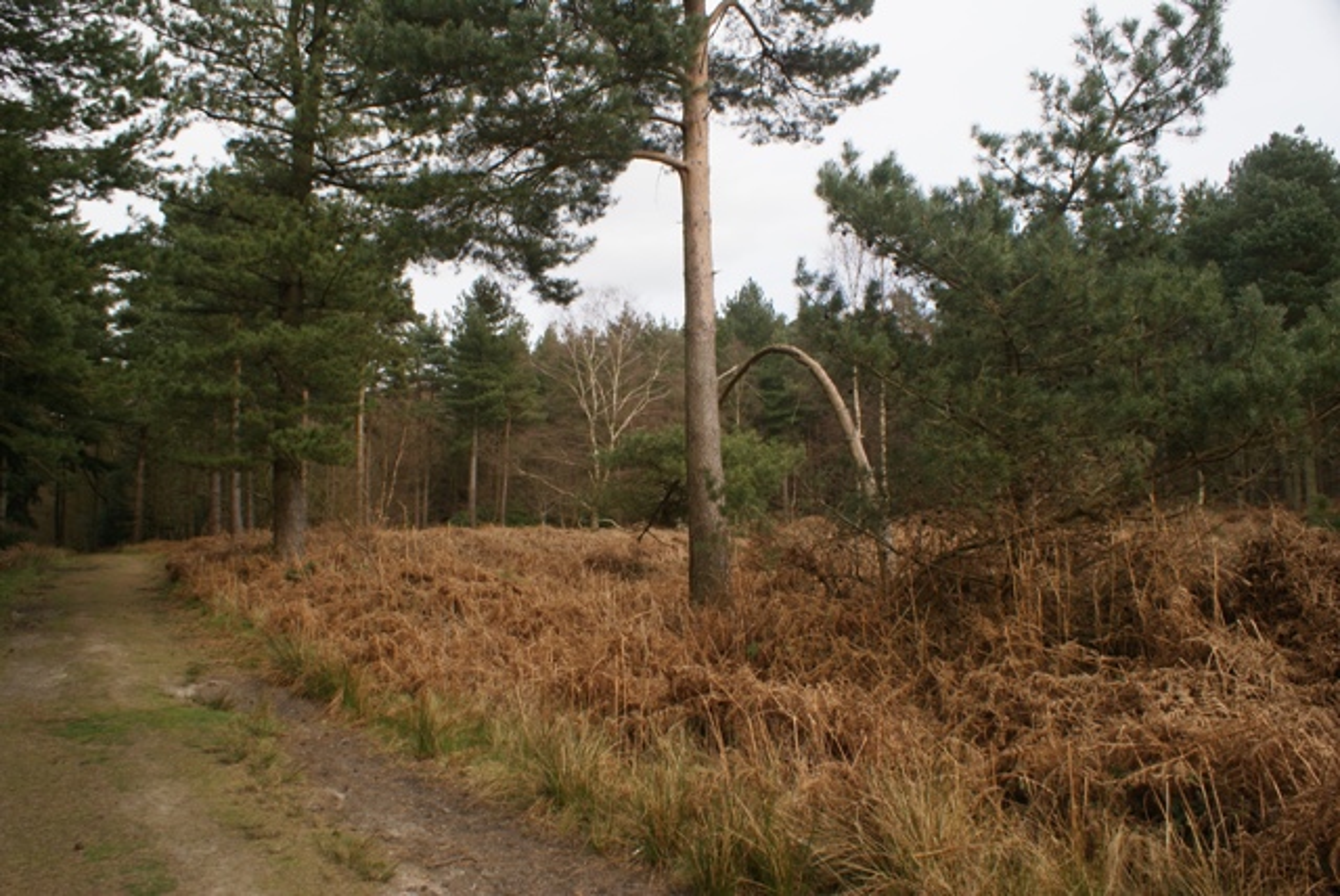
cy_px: 448
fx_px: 1006
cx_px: 670
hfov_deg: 67.3
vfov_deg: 48.0
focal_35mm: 27
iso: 100
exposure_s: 1/100
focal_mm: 18
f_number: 10
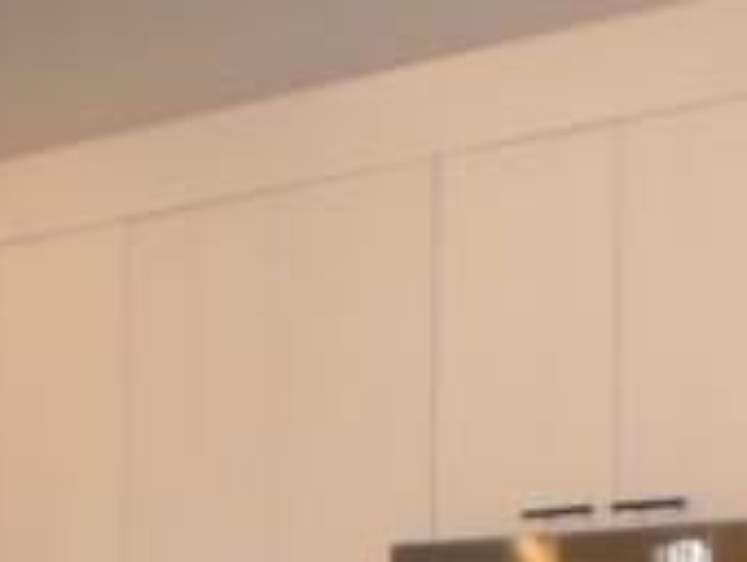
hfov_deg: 13.8
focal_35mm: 143
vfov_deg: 10.0
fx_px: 3090
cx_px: 290
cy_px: 913
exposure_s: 1/80
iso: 200
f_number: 3.1
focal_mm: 6.3
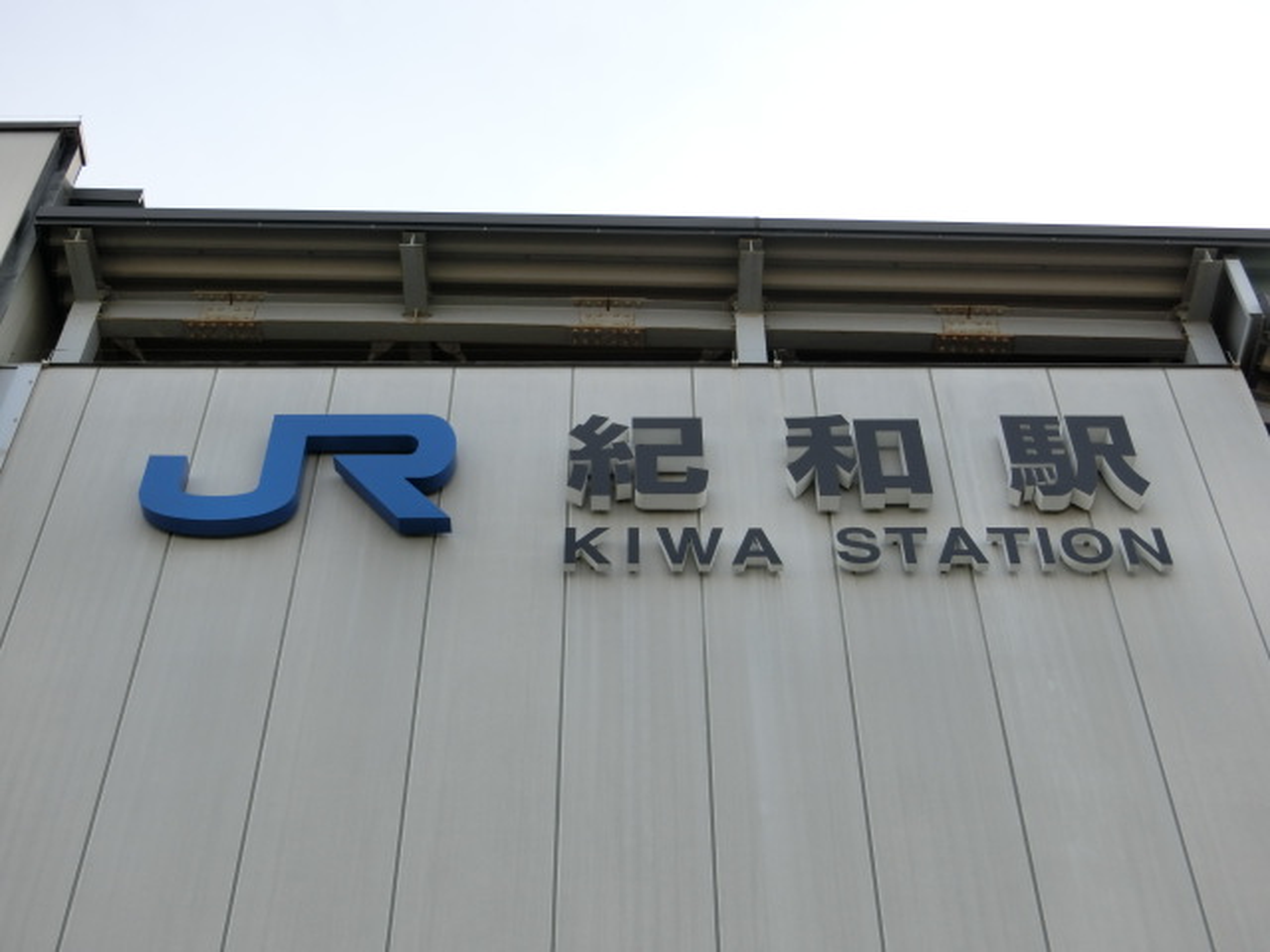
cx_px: 635
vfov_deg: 28.0
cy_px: 476
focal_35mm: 52
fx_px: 1908
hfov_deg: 36.8
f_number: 4.7
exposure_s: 1/320
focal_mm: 9.3
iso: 80
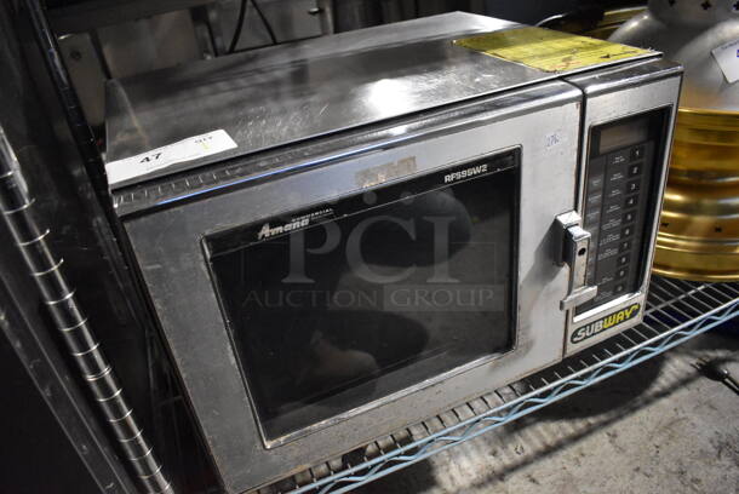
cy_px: 247
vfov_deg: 48.0
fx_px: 555
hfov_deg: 67.3
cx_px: 370
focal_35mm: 27
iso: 8000
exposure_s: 1/125
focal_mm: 18
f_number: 3.5
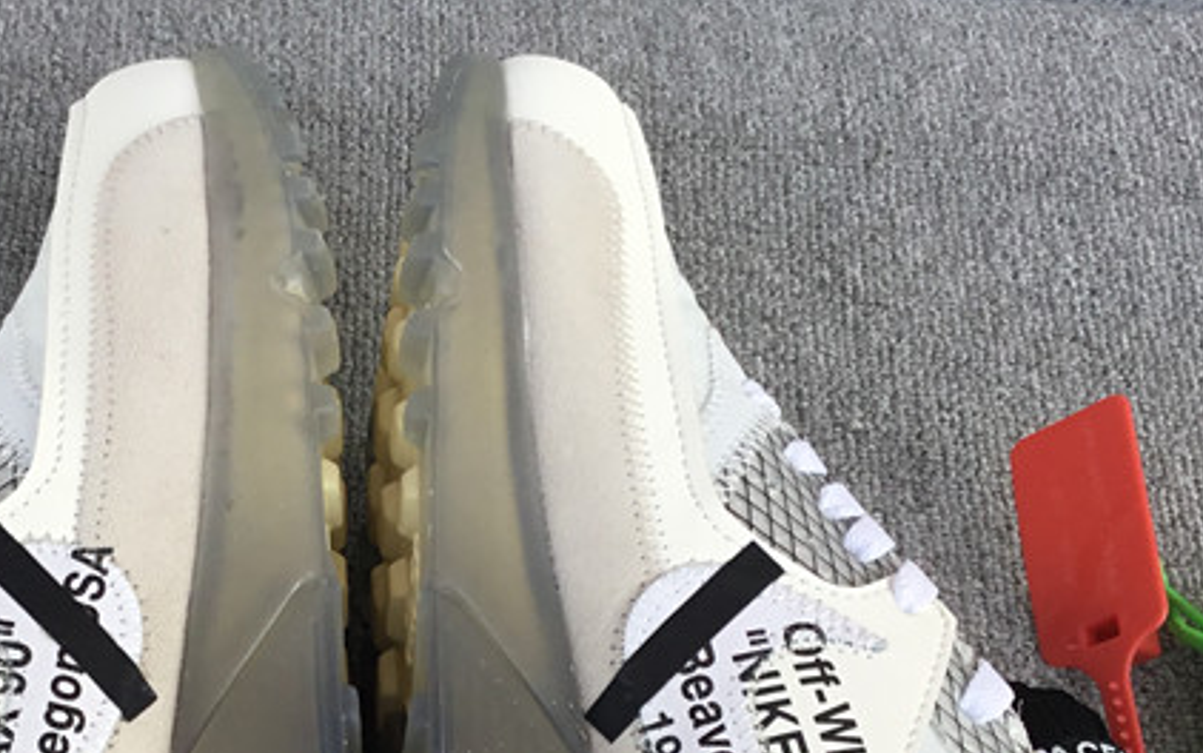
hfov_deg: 29.0
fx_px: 2296
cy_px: 777
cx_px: 331
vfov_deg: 18.1
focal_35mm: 70
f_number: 2.4
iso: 25
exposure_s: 1/283
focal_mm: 3.3
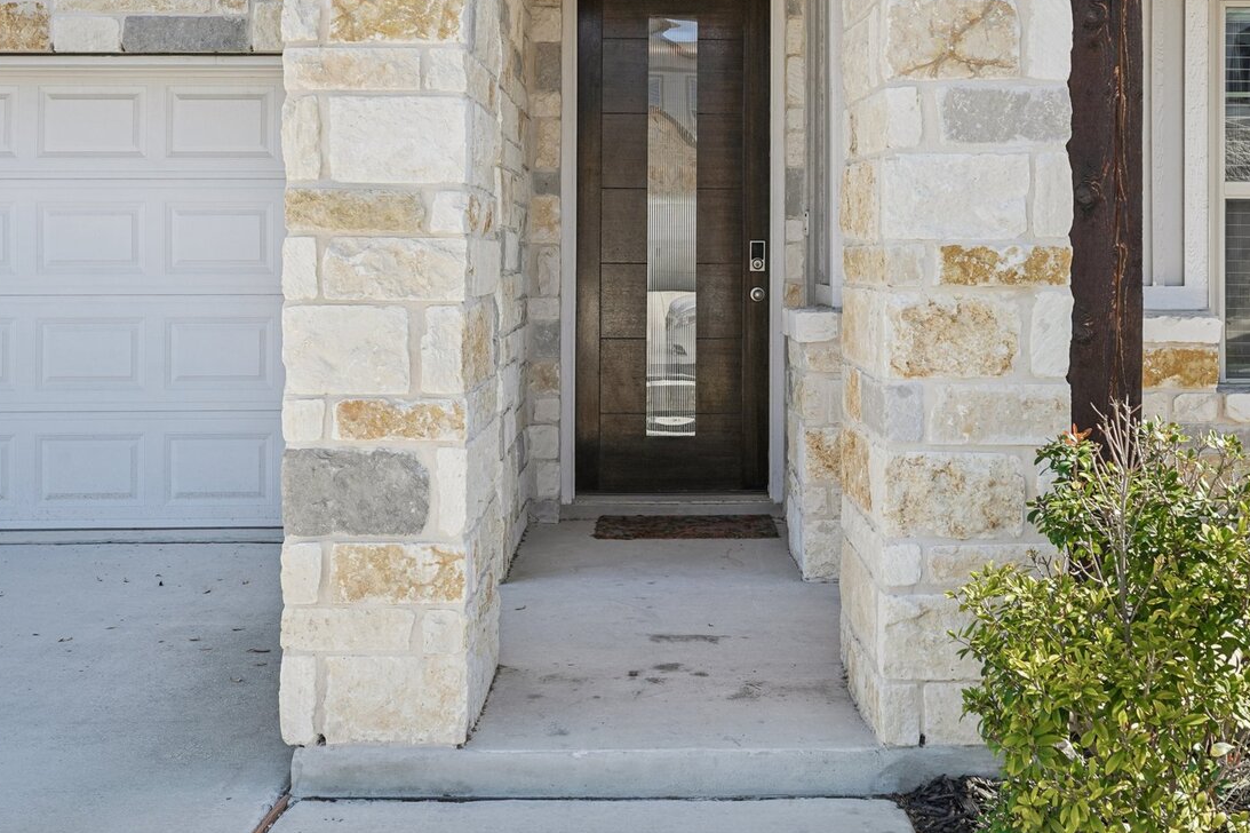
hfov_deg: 45.3
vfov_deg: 30.8
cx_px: 708
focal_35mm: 43
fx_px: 1493
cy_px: 253
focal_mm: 29
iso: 100
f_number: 8
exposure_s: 1/80
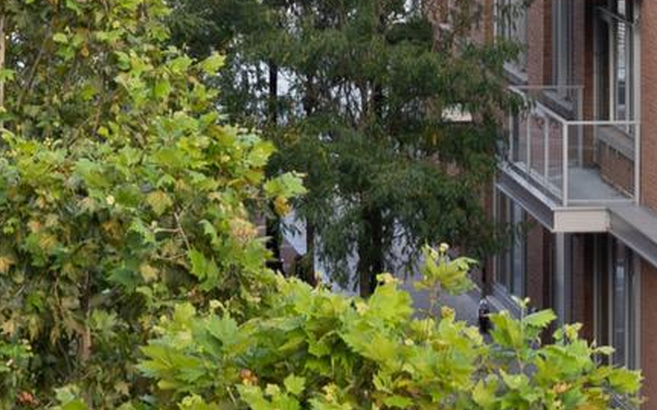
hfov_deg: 8.3
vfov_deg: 5.1
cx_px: 162
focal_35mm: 252
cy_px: -492
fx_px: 4510
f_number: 9
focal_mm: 35
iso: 125
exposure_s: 1/10
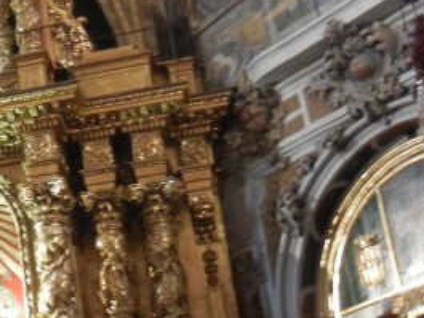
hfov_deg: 15.4
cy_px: 221
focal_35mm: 116
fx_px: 1421
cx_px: -256
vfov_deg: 12.8
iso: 400
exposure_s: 1/5.6
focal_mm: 5.4
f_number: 3.5
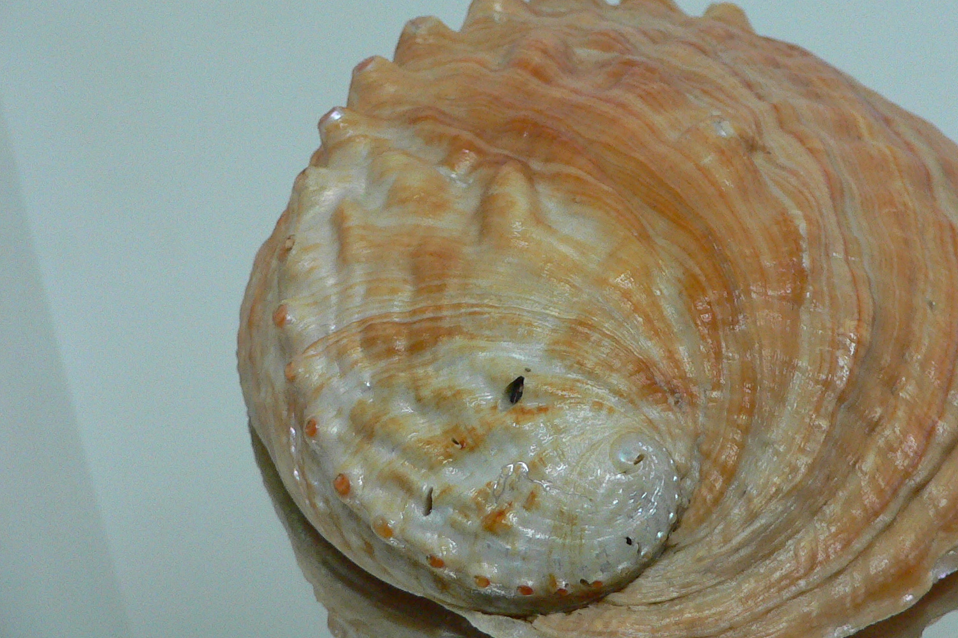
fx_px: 1304
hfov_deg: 39.8
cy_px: 270
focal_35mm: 49
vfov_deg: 27.5
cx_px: 644
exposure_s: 1/60
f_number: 2.8
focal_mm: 4.6
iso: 200
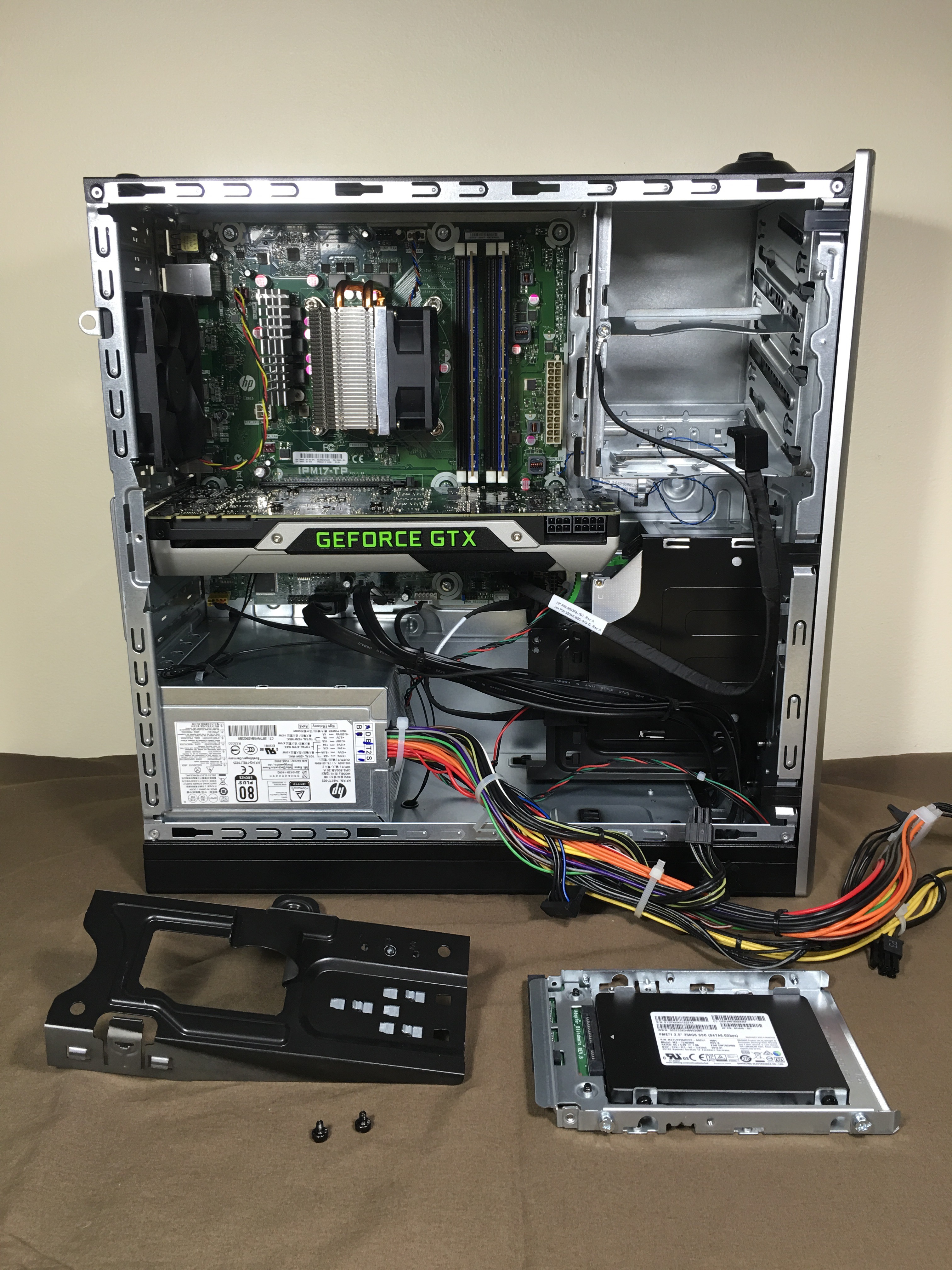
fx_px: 1063
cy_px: 635
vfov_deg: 61.7
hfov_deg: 48.2
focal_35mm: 29
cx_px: 476
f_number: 2.2
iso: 25
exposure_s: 1/15
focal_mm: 4.15
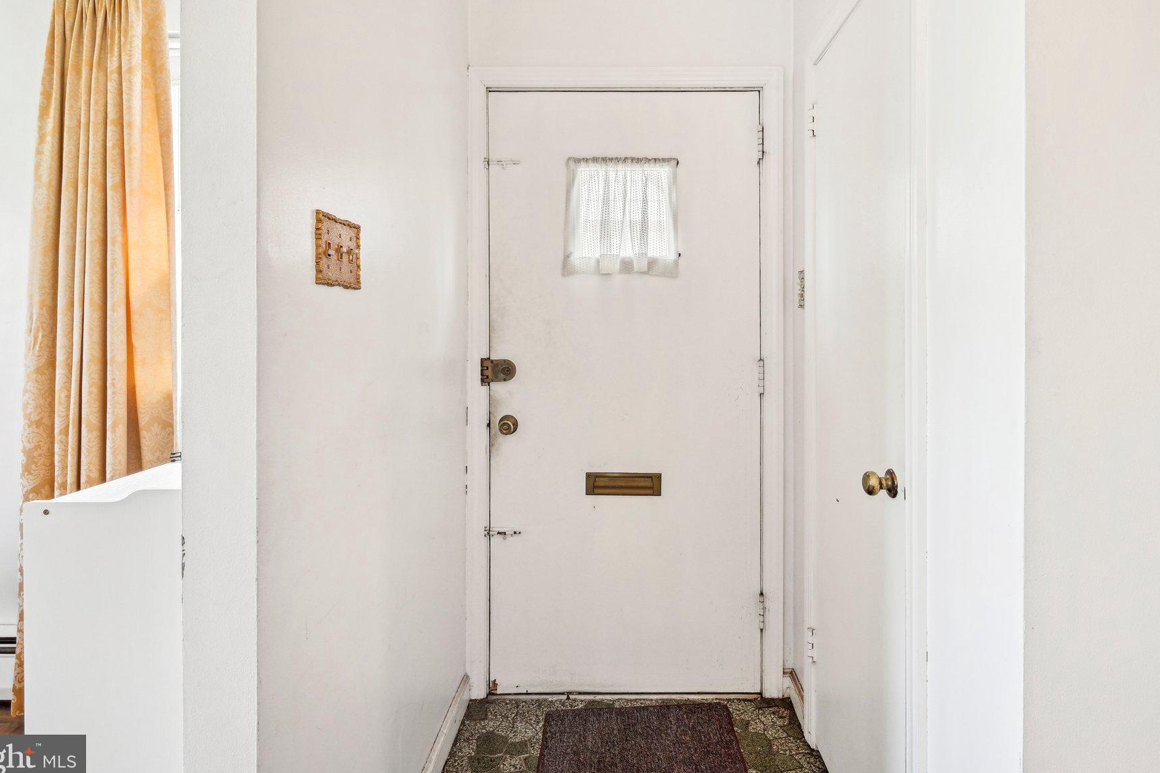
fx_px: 612
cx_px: 625
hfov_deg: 86.8
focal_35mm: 19
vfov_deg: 64.1
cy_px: 325
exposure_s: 1/25
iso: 800
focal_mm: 16
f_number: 8
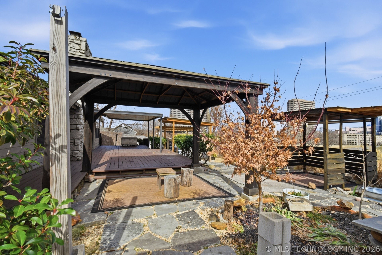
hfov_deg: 100.4
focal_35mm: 15
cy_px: 128
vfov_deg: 77.3
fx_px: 159
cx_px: 191
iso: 250
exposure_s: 1/1600
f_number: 13
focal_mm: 10
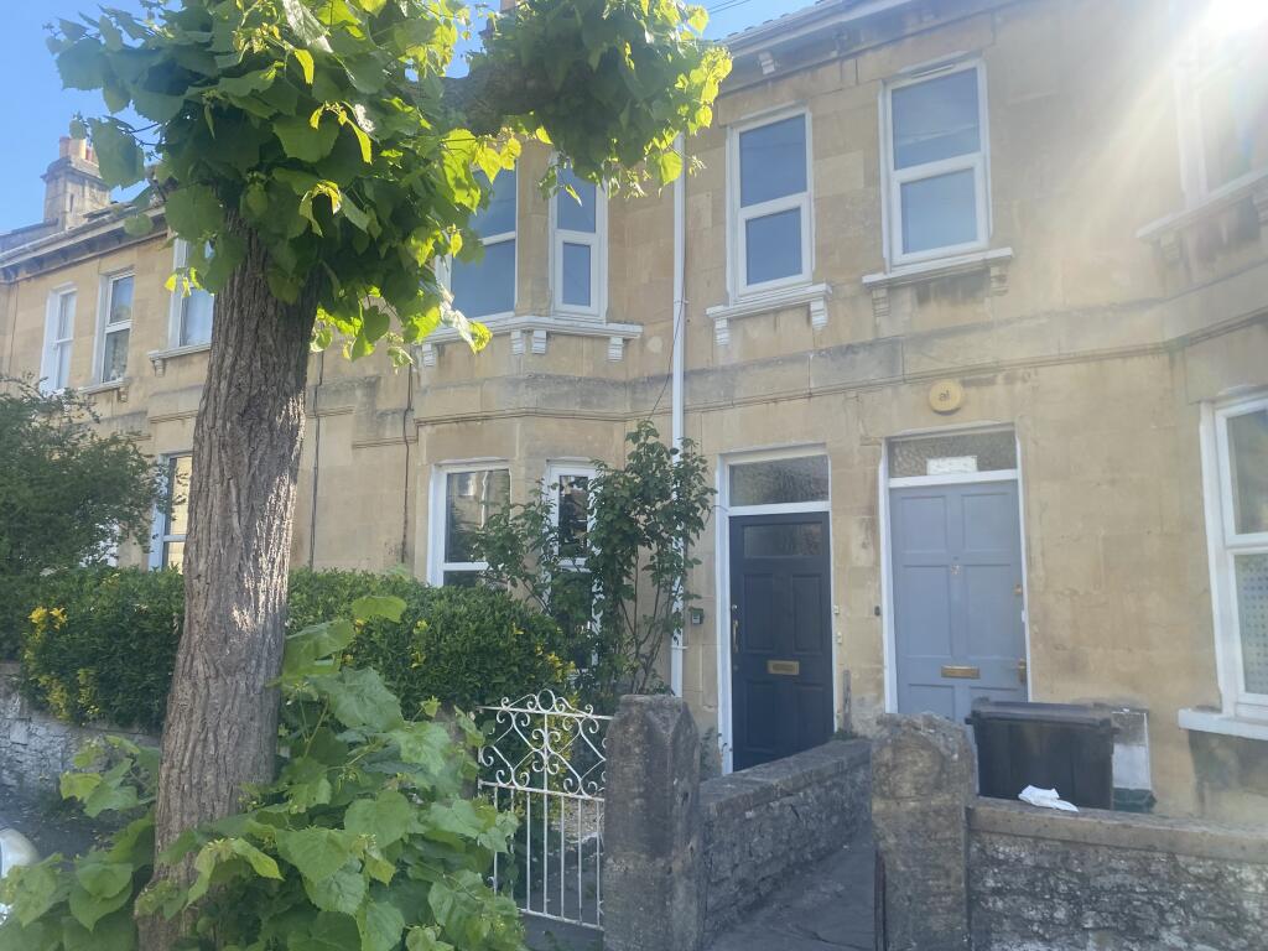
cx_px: 634
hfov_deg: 67.3
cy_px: 476
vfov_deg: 53.1
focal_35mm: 26
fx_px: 952
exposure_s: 1/934
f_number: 1.8
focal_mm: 4.25
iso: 32
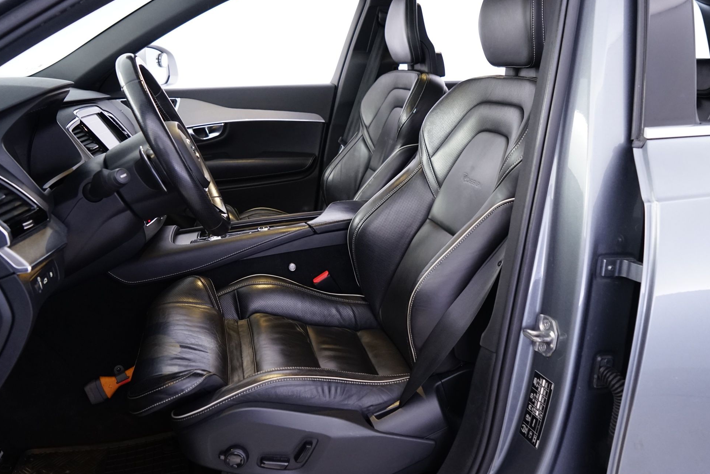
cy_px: 202
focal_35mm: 31
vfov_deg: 42.2
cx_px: 390
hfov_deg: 60.2
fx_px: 611
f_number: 4.5
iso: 1600
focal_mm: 24
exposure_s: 1/10
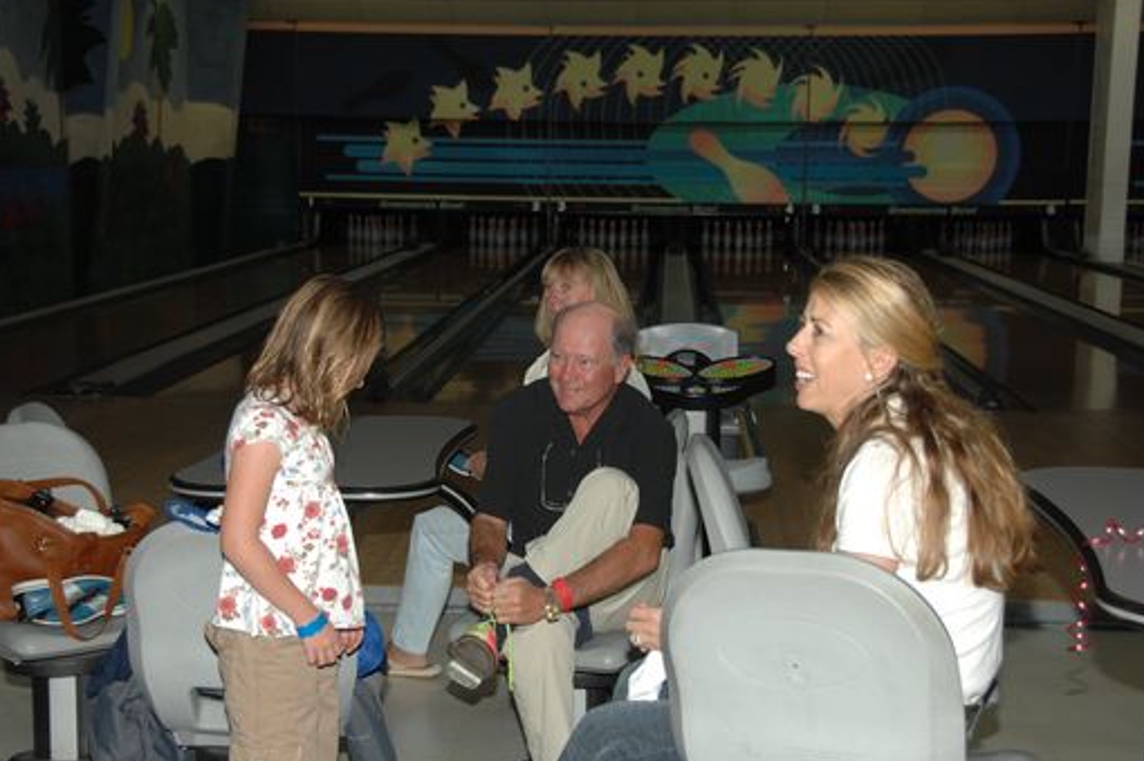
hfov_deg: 31.4
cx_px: 550
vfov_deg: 21.2
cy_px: 455
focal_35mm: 64
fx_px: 2032
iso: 200
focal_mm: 34
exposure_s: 1/125
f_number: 4.2
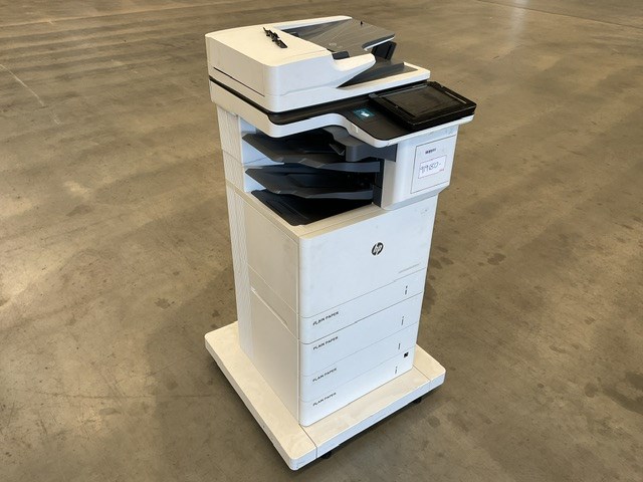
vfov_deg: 48.2
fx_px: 539
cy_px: 241
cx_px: 322
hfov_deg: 61.7
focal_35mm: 29
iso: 50
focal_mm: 3
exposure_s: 1/120
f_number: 1.8
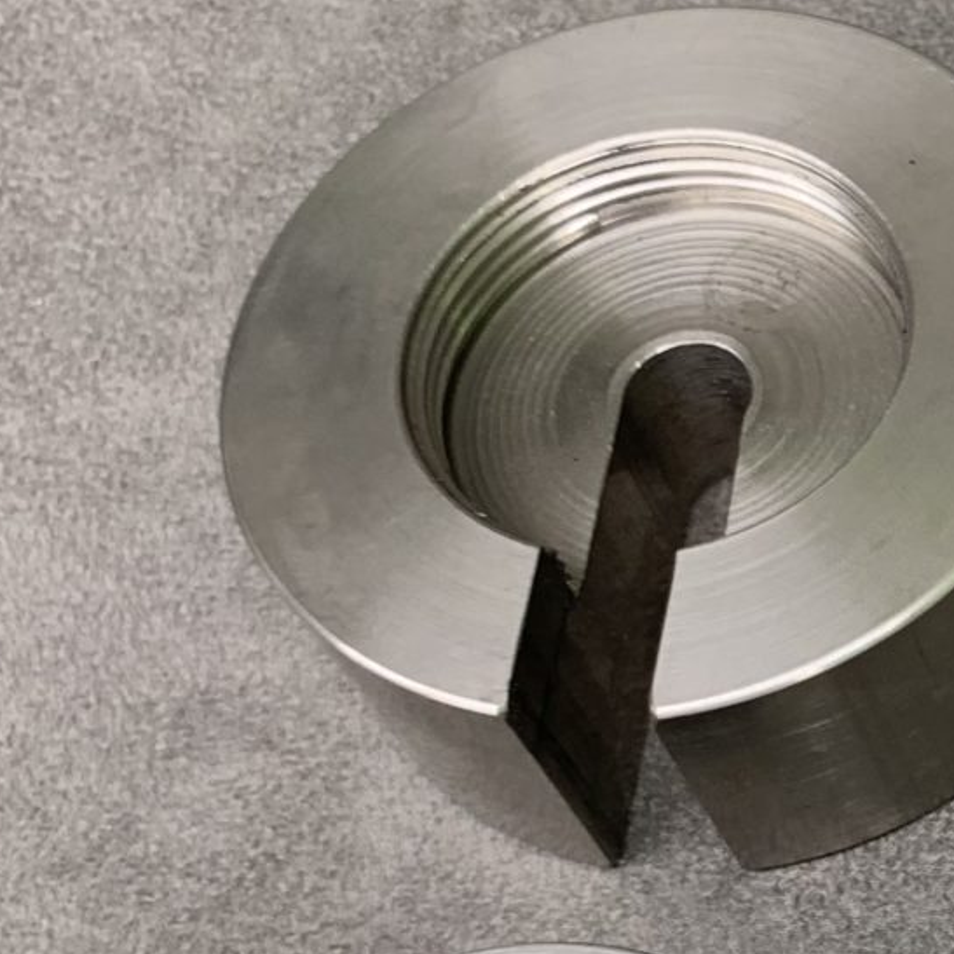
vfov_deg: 20.1
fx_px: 2681
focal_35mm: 86
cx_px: 1537
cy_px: 668
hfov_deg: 17.6
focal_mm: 4.25
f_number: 1.8
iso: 80
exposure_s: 1/60
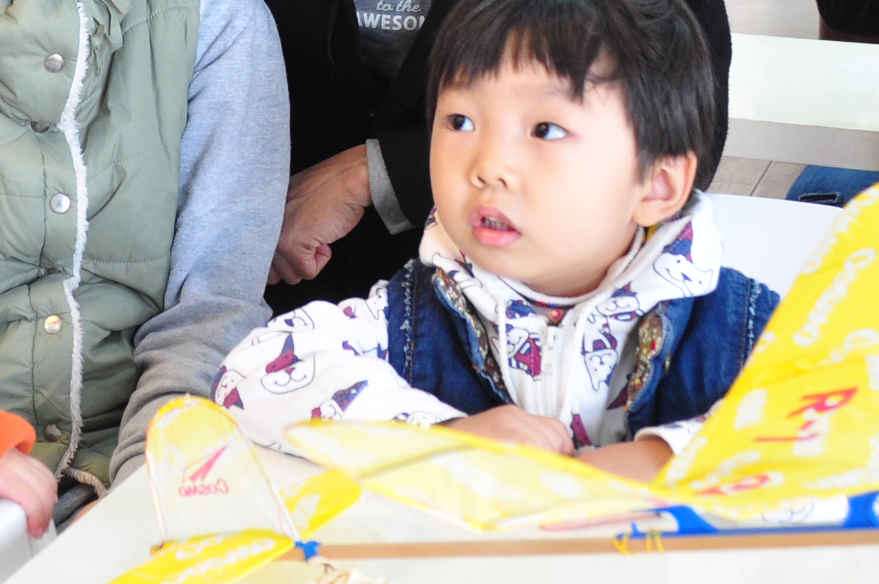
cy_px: 55
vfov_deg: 16.4
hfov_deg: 23.8
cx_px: 23
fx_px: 2000
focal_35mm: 82
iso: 500
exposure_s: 1/25
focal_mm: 18
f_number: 5.6
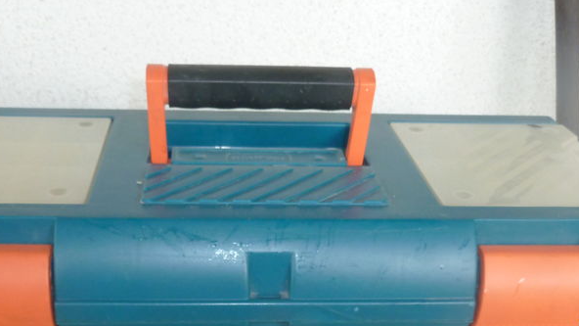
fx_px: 706
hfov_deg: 44.5
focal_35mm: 46
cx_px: 258
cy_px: 318
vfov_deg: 24.9
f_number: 3.3
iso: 160
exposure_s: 1/30
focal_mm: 4.1
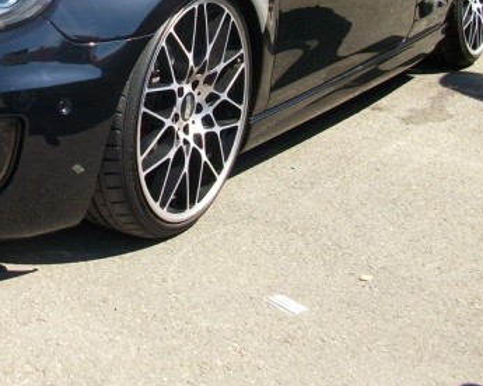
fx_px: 1101
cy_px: 14
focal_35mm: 77
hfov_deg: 24.2
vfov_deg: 19.4
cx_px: 66
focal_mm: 5.7
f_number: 2.9
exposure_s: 1/450
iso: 80
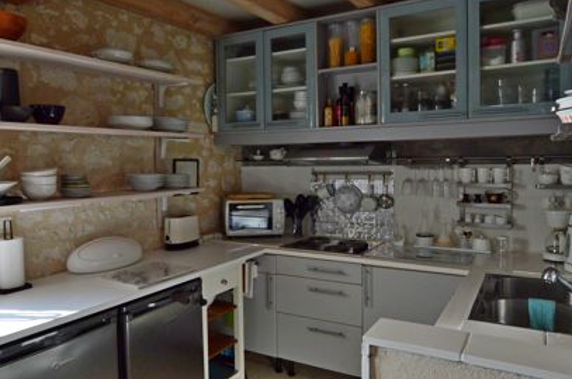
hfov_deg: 69.4
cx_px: 271
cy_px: 181
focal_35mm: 26
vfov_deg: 49.4
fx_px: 412
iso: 400
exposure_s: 1/100
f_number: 5
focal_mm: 10
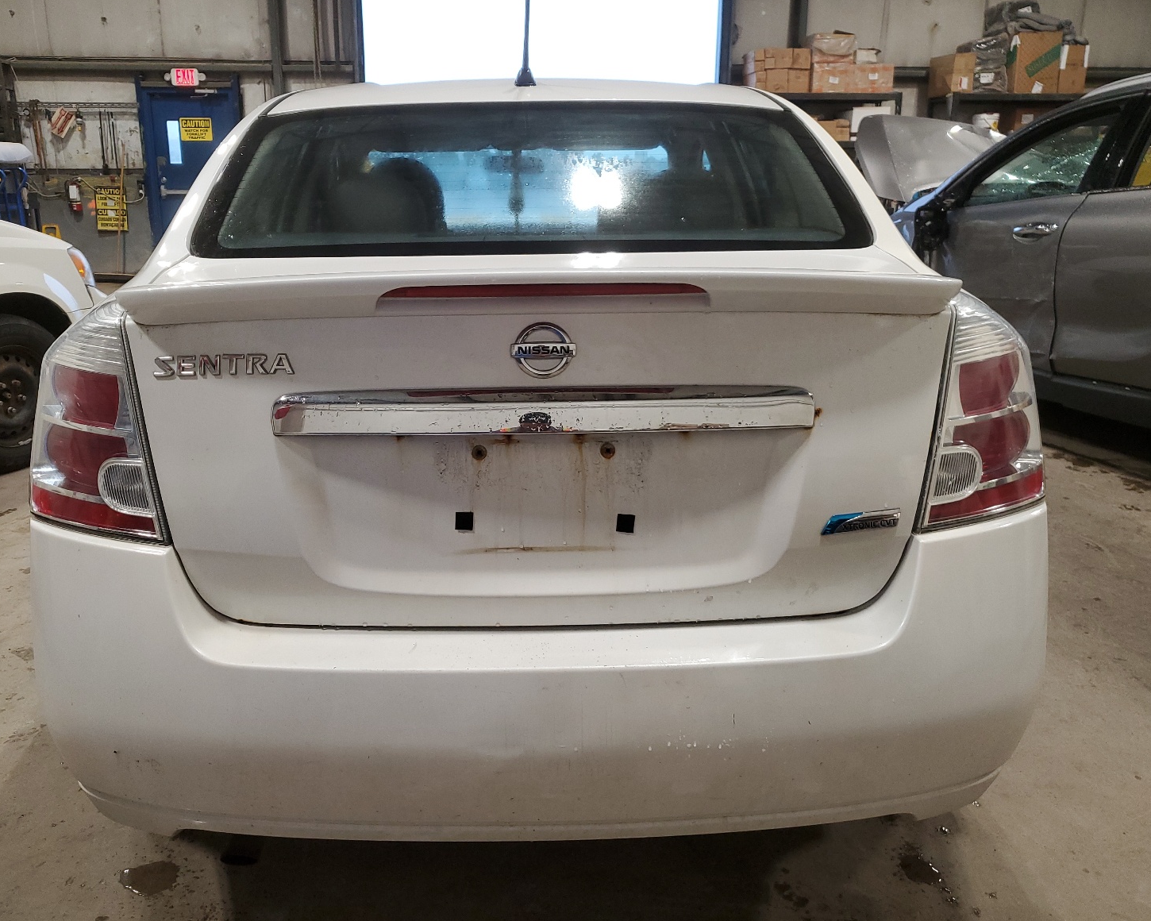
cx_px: 531
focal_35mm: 28
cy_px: 455
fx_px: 954
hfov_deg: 62.1
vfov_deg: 51.5
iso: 106
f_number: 1.5
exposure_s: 1/60.2
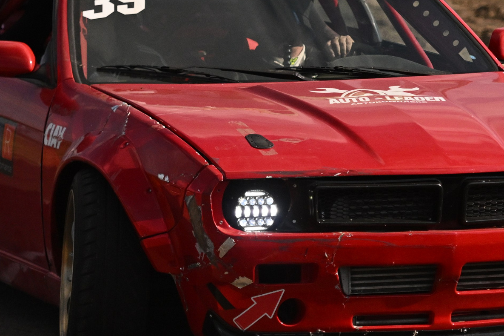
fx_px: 5262
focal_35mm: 376
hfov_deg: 5.5
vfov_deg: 3.7
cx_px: 244
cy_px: 134
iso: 1250
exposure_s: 1/32000
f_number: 2.8
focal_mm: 116
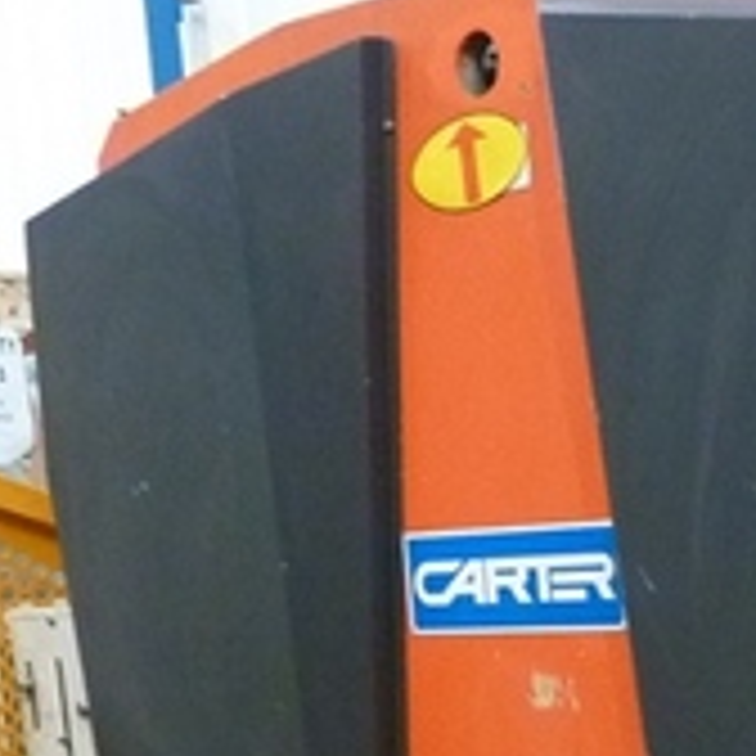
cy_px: 922
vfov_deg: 19.4
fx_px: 2076
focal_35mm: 84
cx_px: 860
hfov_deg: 19.6
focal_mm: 4.1
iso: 400
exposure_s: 1/8
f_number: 3.3
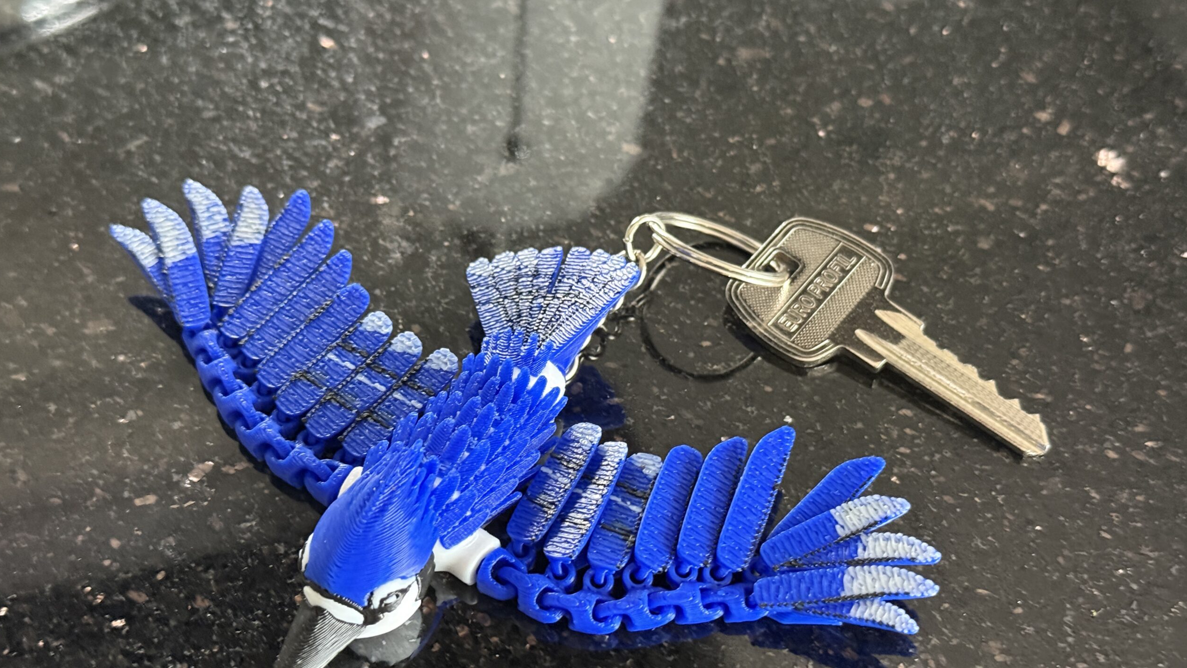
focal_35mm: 53
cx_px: 588
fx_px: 1668
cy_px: 420
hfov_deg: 39.2
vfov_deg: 22.6
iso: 500
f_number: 1.78
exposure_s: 1/32
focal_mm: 6.76
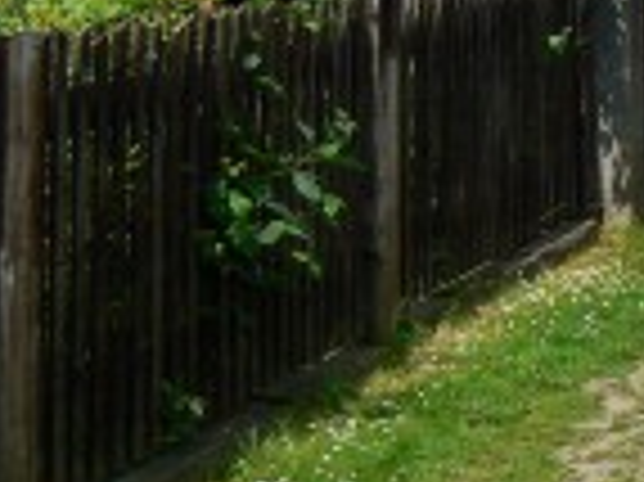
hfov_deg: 15.0
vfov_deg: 11.3
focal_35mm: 126
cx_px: 802
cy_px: -218
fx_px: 2342
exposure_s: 1/400
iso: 80
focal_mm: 6
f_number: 5.6
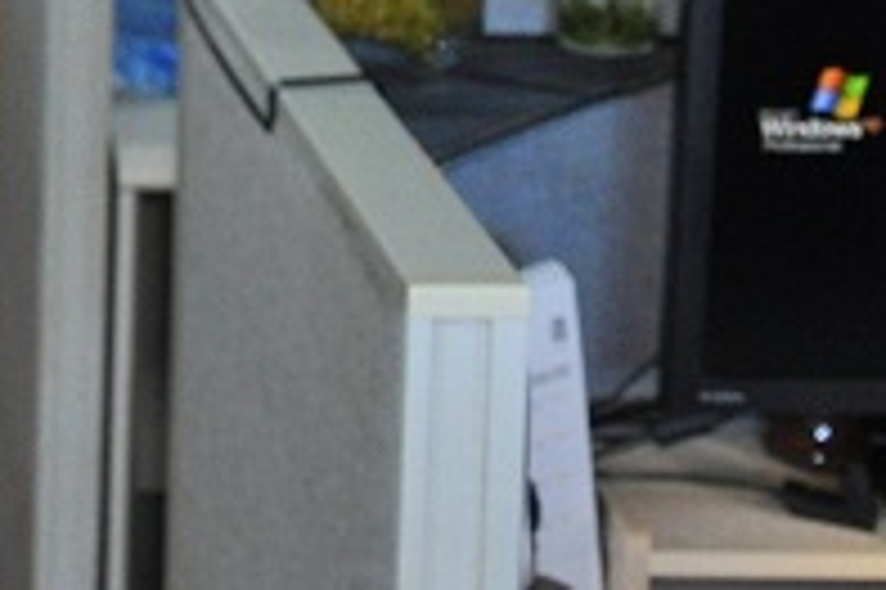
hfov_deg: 13.2
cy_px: -527
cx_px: -805
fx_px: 3369
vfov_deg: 9.4
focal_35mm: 137
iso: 800
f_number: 3.5
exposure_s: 1/80
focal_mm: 18
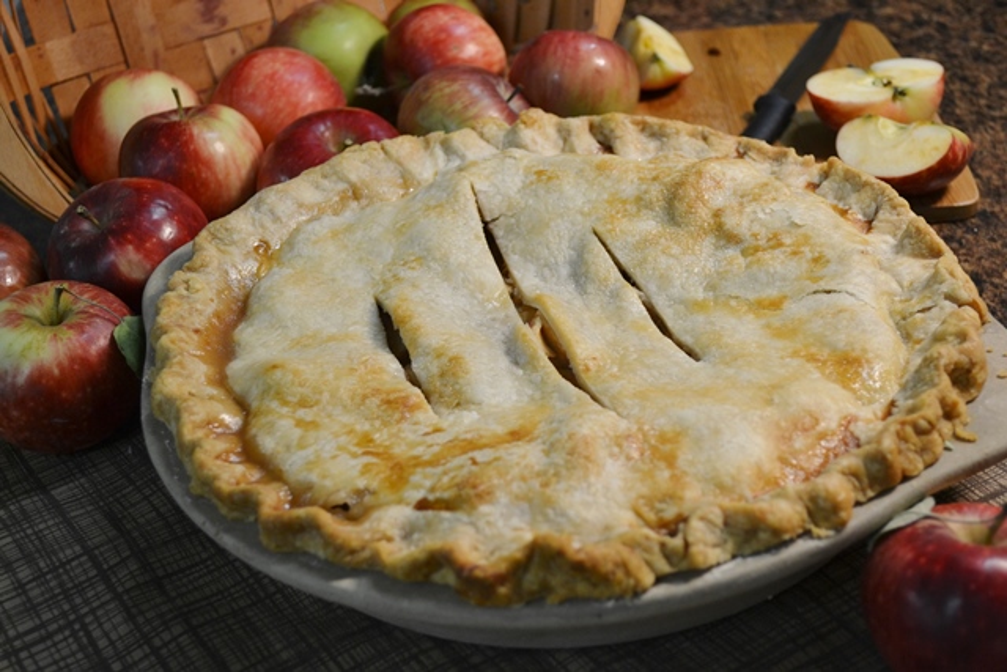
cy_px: 336
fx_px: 1469
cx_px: 504
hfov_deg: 37.8
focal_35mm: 52
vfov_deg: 25.8
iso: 450
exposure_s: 1/60
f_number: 5
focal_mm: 35
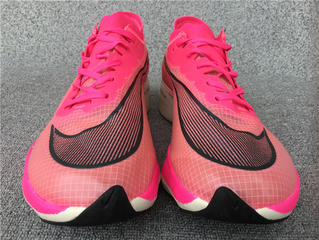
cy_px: 120
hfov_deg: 58.4
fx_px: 286
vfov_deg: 45.4
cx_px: 160
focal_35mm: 31
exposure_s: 1/124
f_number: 2.4
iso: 25
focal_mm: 3.3
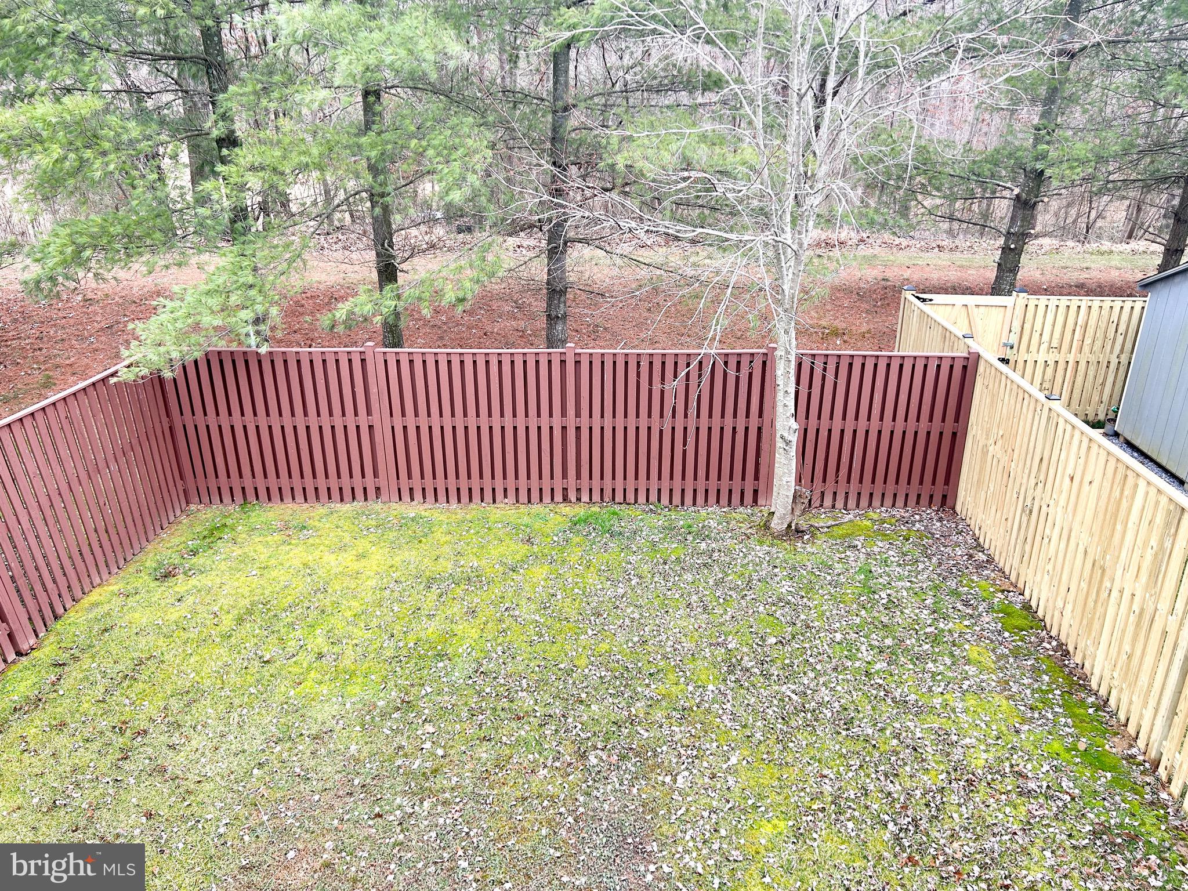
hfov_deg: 67.3
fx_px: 892
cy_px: 446
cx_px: 594
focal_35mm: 26
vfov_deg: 53.1
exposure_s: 1/368
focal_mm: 5.7
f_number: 1.5
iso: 50
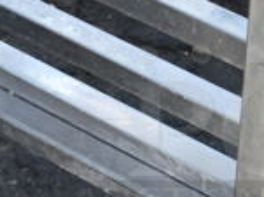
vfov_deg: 14.1
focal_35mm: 105
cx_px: 255
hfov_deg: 18.3
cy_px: 126
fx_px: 800
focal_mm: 18
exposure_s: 1/100
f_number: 5
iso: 100
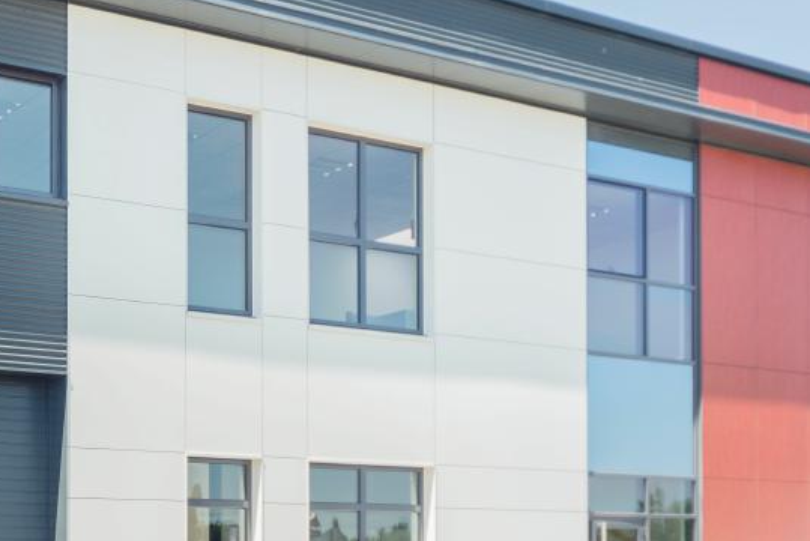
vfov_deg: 23.8
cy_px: 299
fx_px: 1283
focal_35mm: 57
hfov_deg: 33.0
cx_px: 62
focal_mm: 24
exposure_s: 1/200
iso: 100
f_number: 7.1
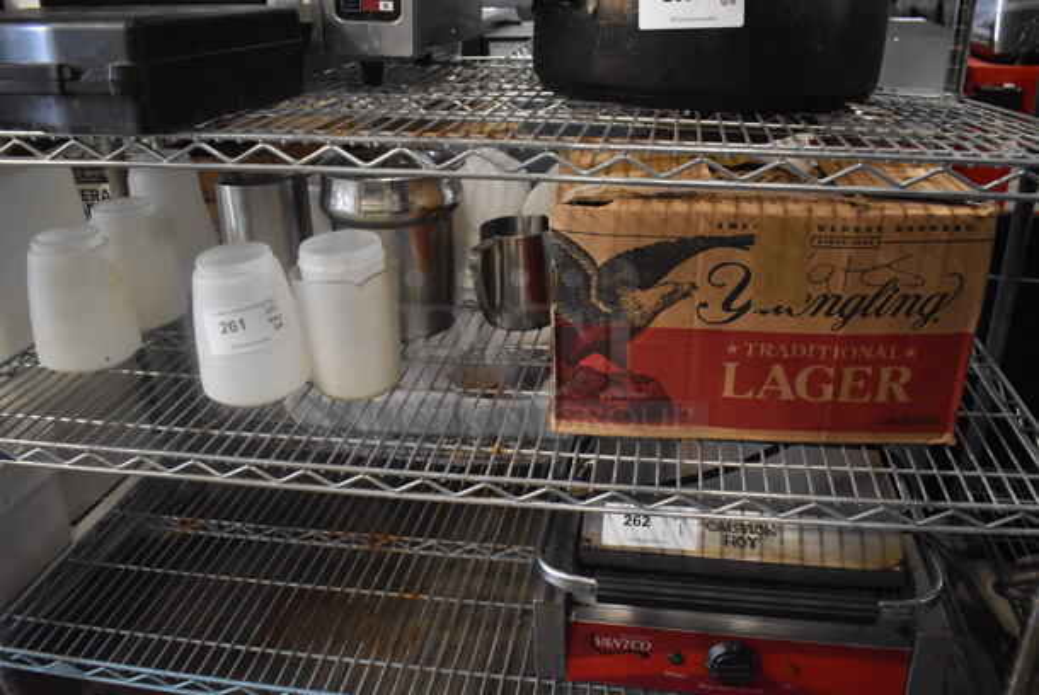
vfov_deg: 43.7
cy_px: 348
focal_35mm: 30
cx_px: 520
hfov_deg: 61.9
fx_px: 867
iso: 5600
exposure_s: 1/125
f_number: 3.8
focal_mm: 20
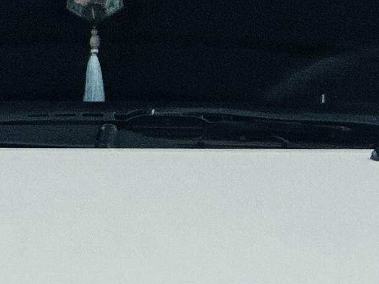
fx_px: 5485
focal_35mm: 501
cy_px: 555
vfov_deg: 3.0
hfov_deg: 4.0
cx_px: 44
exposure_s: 1/100
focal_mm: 9
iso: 200
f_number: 2.8
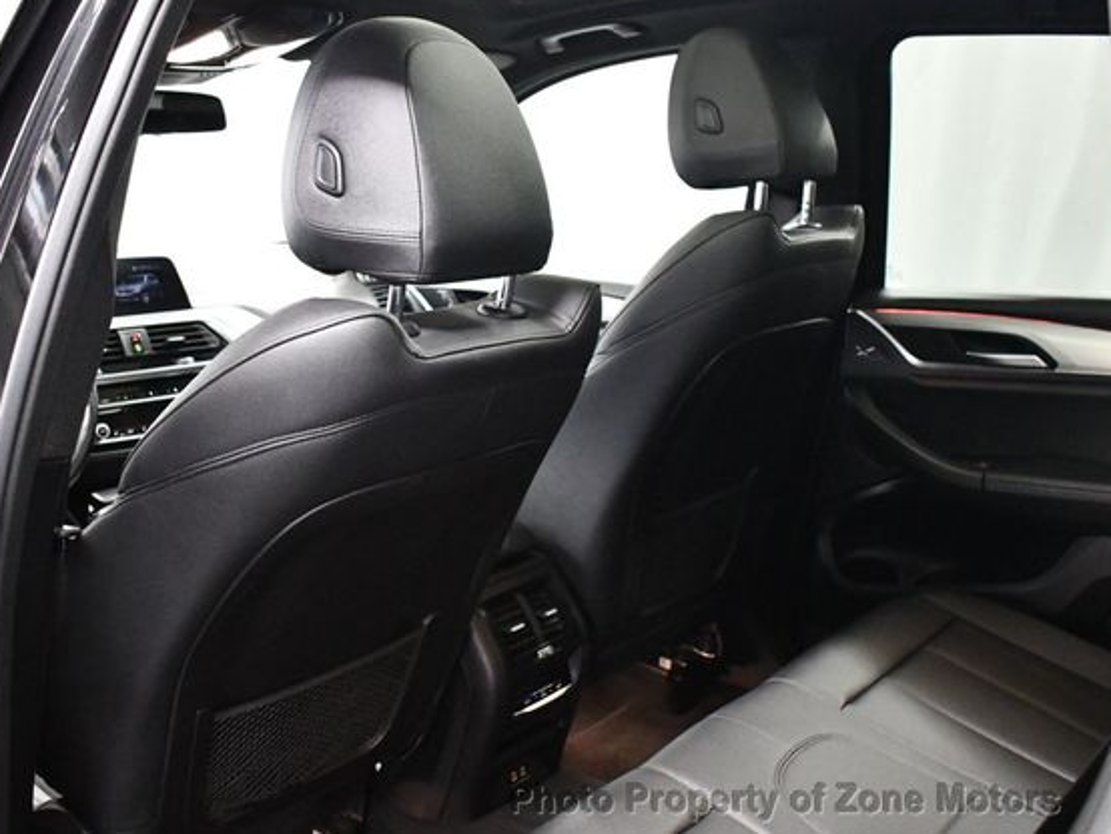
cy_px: 409
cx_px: 485
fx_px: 1284
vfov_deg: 36.0
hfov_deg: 46.7
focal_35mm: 40
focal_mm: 18
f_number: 3.5
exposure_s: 1/60
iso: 7200
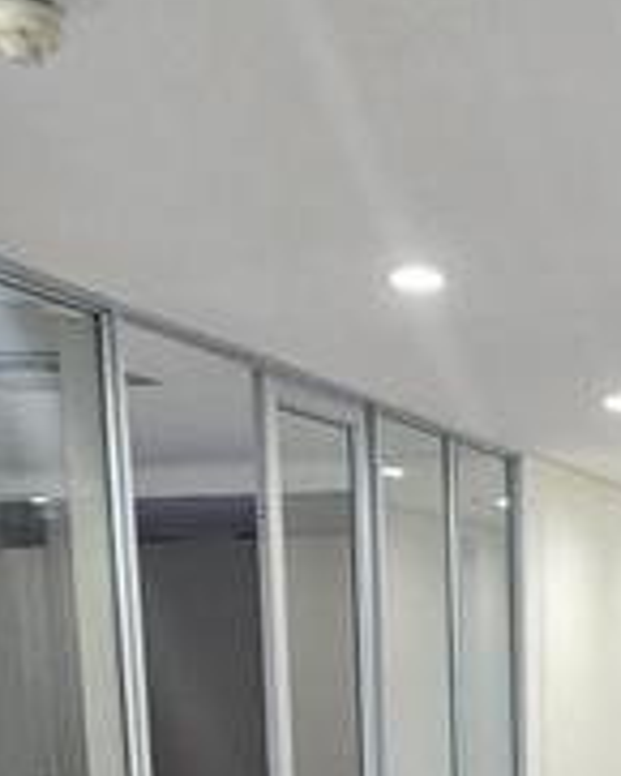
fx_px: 1285
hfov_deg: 25.9
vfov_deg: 30.3
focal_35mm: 56
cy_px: 840
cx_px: 608
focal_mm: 2.2
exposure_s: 1/50
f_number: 2.2
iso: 160
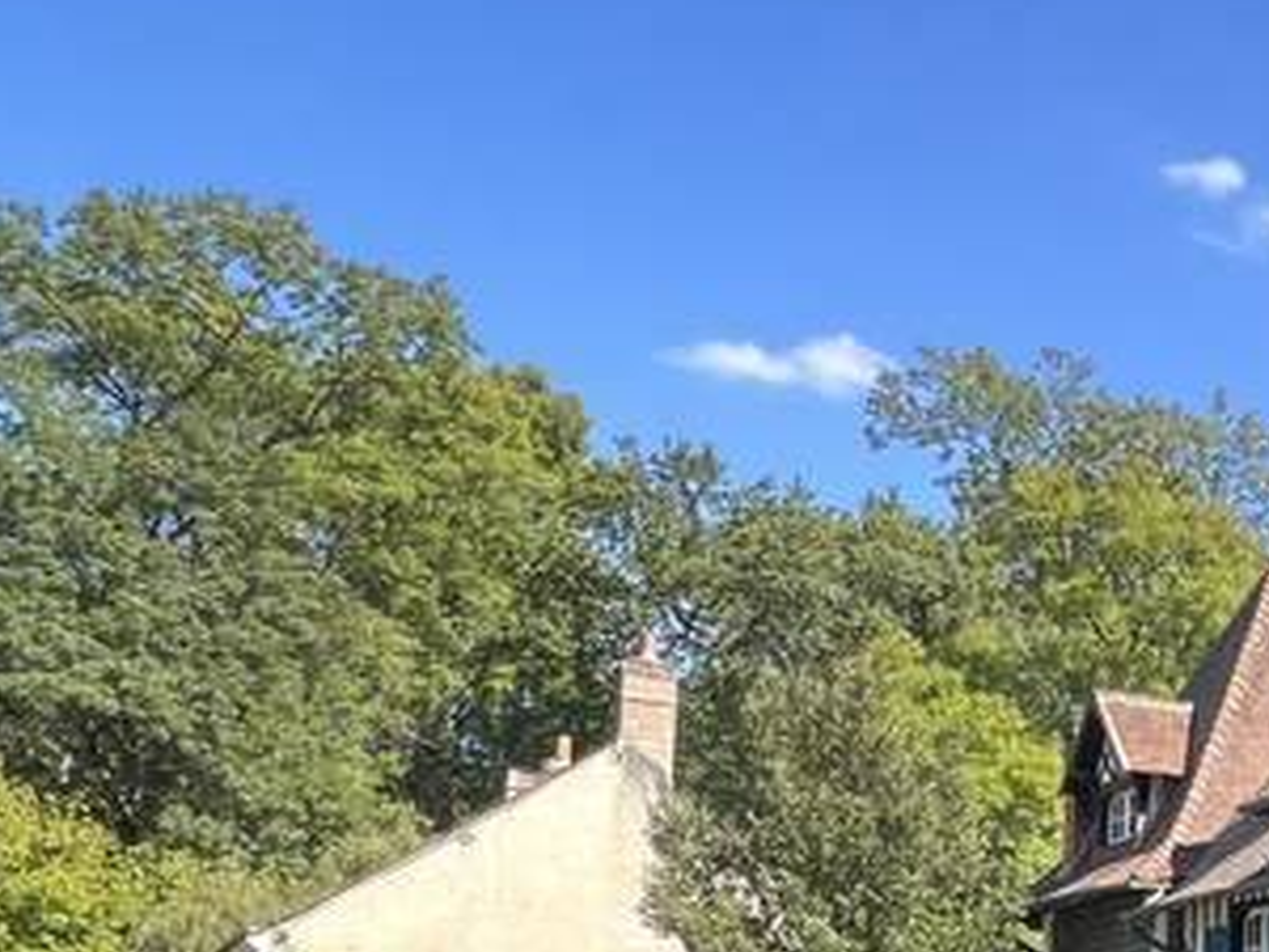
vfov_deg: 26.5
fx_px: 1906
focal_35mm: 52
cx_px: 1904
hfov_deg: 26.5
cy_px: 965
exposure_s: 1/290
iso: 32
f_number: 1.8
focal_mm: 1.57
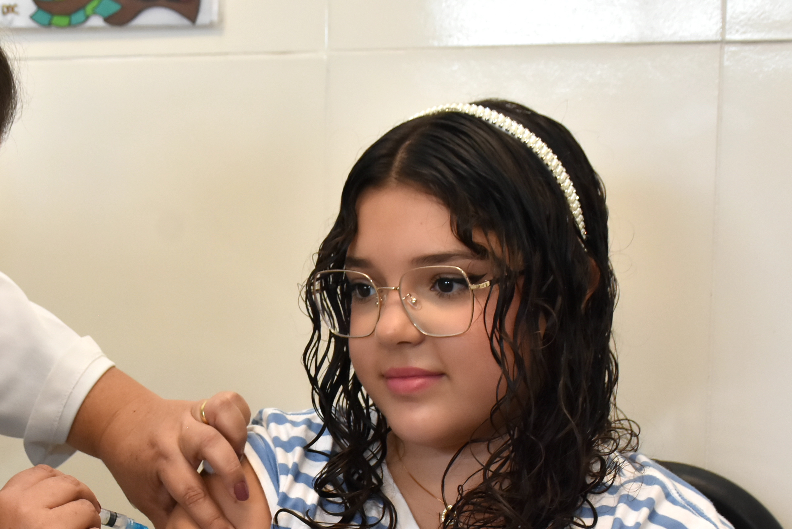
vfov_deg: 16.1
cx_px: 216
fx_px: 1848
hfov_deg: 24.0
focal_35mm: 84
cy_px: 451
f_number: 5.6
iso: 1250
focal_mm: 32
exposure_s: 1/320
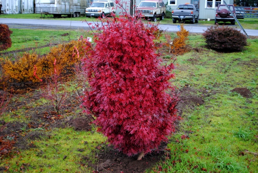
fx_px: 377
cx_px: 129
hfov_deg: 37.8
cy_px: 86
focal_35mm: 52
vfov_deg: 25.8
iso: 200
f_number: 5
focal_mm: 35
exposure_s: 1/50
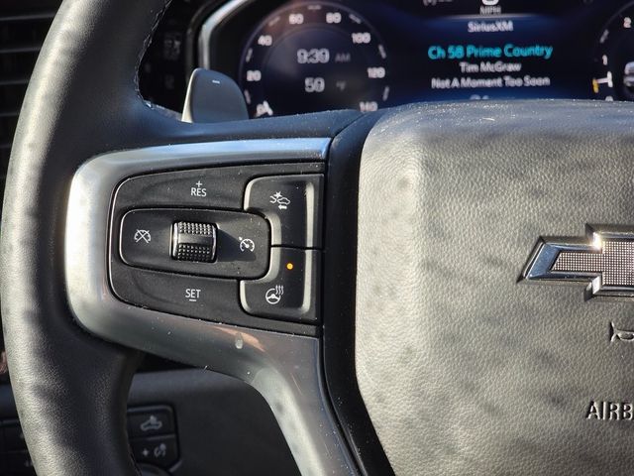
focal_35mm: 69
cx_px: 317
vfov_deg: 21.3
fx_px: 1264
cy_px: 238
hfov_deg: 28.2
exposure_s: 1/150
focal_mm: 7.9
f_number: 2.4
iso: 50
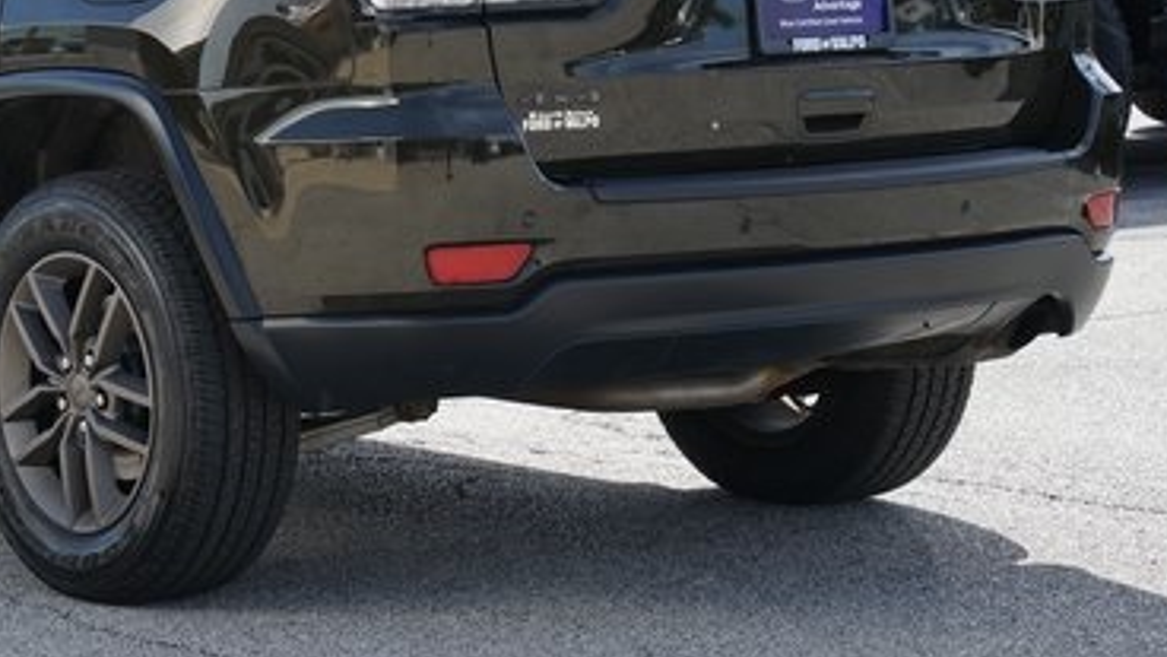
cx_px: 200
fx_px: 4177
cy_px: 65
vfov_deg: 8.9
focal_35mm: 135
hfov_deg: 15.8
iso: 100
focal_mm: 74
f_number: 8
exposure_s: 1/125
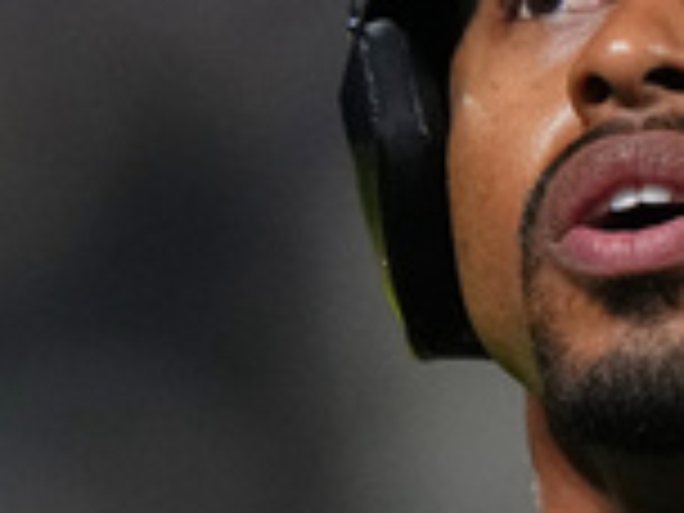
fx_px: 51138
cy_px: 1030
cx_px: 630
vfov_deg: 0.6
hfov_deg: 0.8
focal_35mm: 2588
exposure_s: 1/3200
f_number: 2.8
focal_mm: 400
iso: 4000
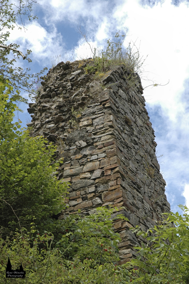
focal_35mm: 75
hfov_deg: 18.2
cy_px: 142
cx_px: 94
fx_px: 592
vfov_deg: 27.0
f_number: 8
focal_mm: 50
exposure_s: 1/250
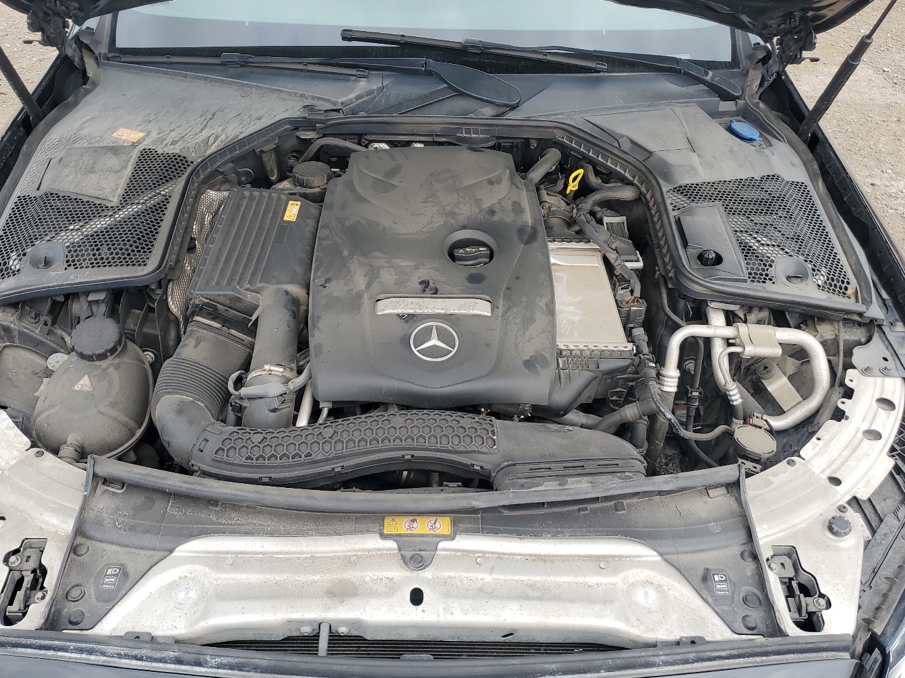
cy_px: 311
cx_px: 446
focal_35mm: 31
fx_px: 810
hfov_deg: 58.4
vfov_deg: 45.4
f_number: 1.5
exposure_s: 1/556
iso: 50
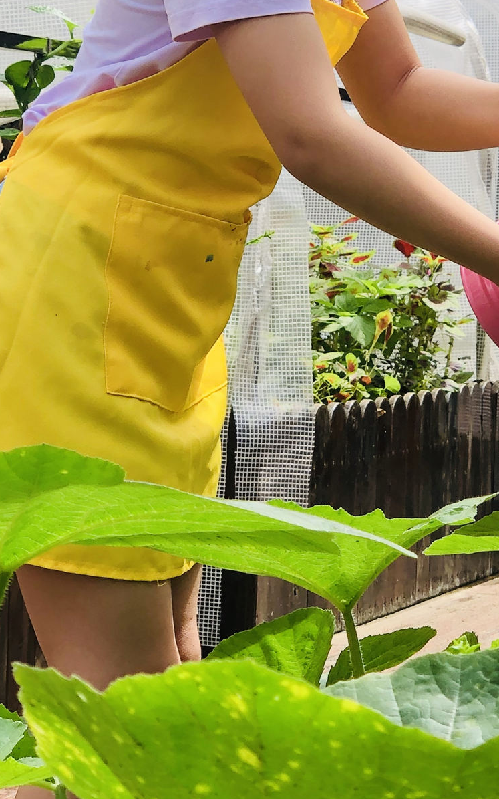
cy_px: 199
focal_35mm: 123
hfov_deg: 10.6
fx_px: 2676
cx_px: 418
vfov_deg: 16.9
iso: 16
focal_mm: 6
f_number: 2.4
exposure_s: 1/316
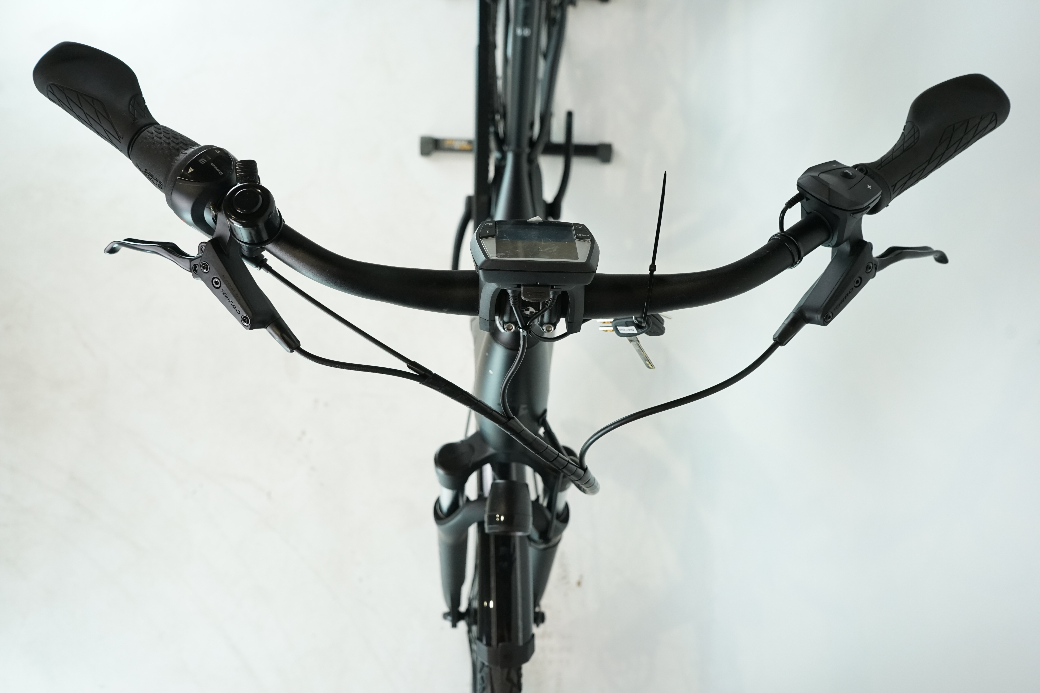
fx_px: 895
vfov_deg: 42.3
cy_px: 346
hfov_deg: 60.3
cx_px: 520
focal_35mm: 31
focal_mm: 31
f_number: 5.6
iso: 1600
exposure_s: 1/200
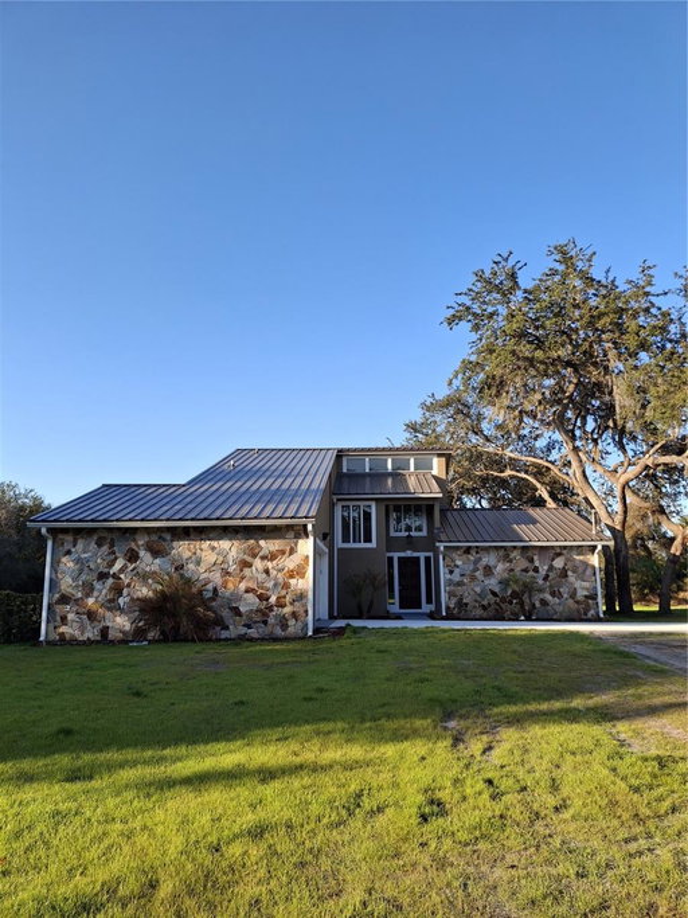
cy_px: 459
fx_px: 663
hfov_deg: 54.9
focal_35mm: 25
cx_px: 344
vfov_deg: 69.4
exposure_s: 1/729
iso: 32
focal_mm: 4.69
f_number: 1.8
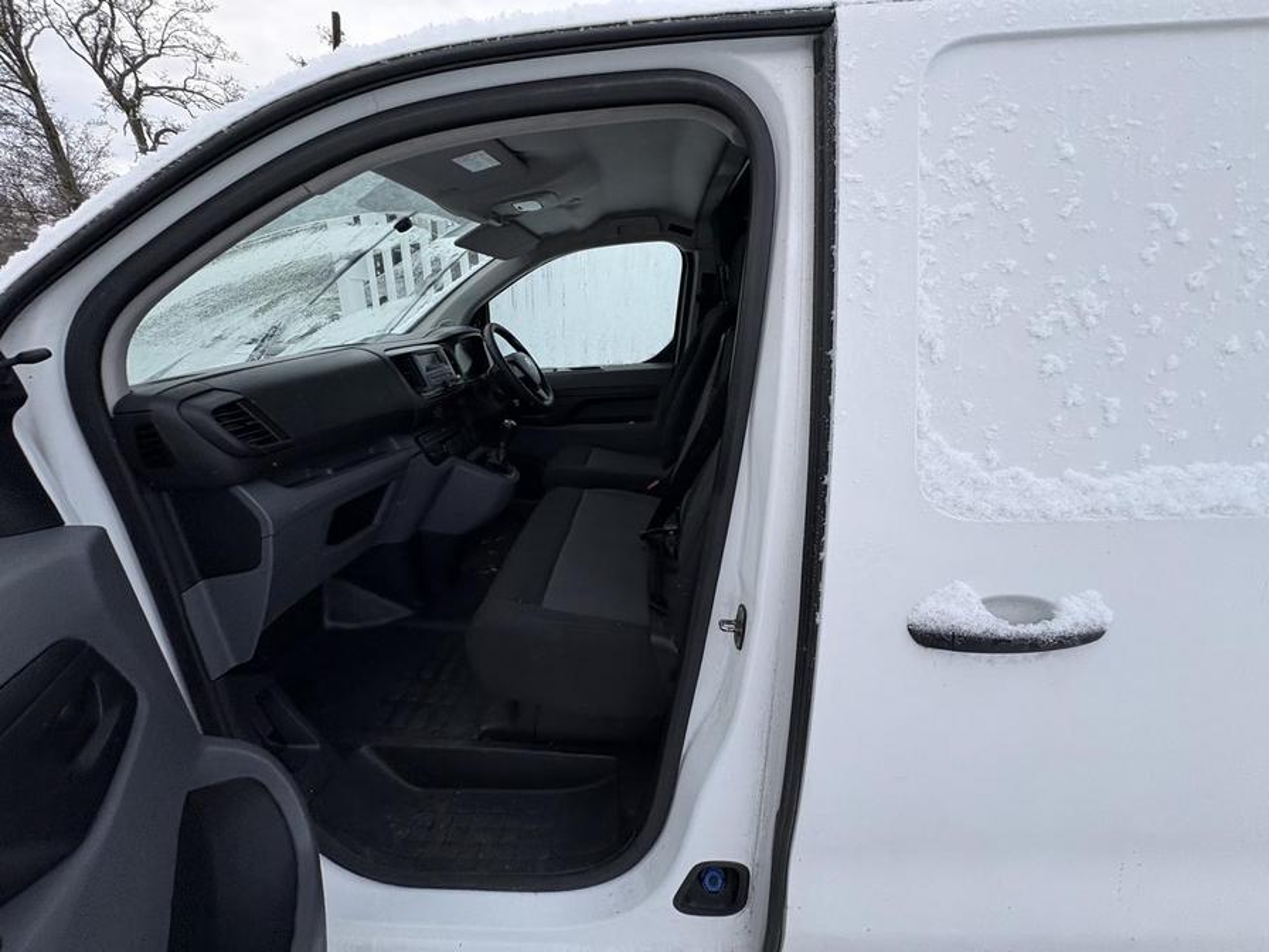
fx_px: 513
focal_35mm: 14
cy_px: 476
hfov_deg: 102.1
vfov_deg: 85.7
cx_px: 634
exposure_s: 1/189
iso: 50
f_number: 2.2
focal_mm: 2.22
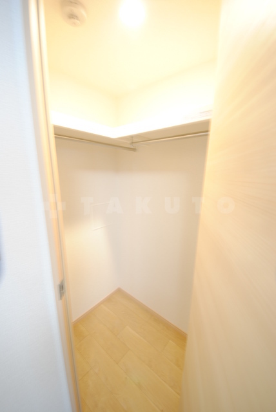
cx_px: 138
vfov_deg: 109.3
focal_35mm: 13
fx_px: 146
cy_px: 206
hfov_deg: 86.7
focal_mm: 8.5
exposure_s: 1/1.6
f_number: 4.5
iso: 100
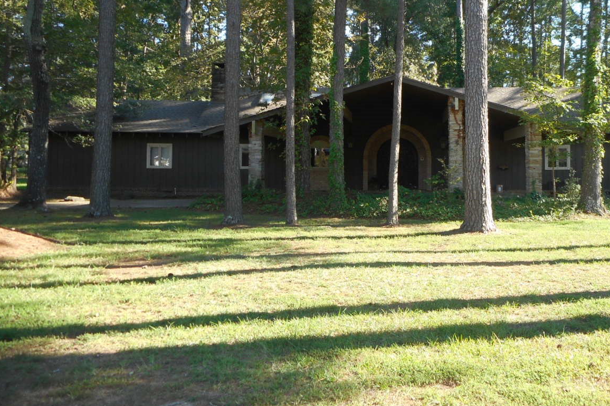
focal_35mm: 36
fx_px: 610
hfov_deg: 52.2
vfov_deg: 36.5
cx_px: 403
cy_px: 138
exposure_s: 1/60
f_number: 3.7
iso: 80
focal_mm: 4.5
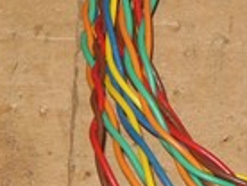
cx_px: 349
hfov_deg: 7.9
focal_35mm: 246
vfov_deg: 6.1
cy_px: 41
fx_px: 1758
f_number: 4.4
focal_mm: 13.6
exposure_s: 1/60
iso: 200
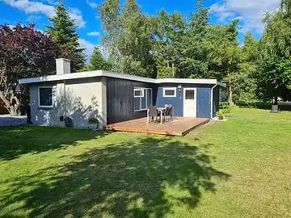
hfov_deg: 67.3
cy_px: 109
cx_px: 146
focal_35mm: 26
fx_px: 219
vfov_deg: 53.1
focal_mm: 5.4
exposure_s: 1/1632
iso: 50
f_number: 1.8
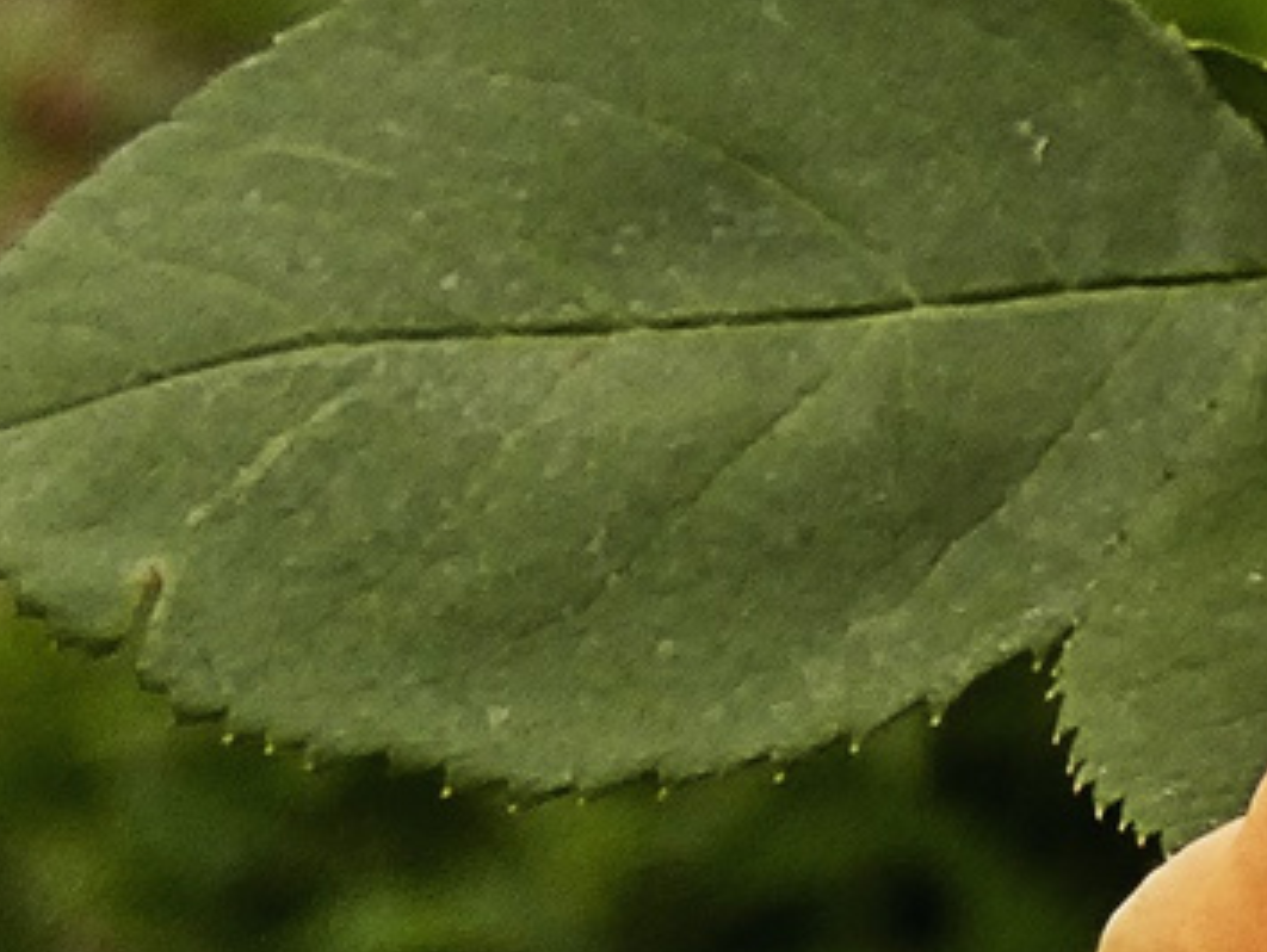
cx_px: 2090
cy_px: 1664
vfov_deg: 3.8
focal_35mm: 386
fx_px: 14138
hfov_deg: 5.1
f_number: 5
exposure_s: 1/1000
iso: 200
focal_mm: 17.1
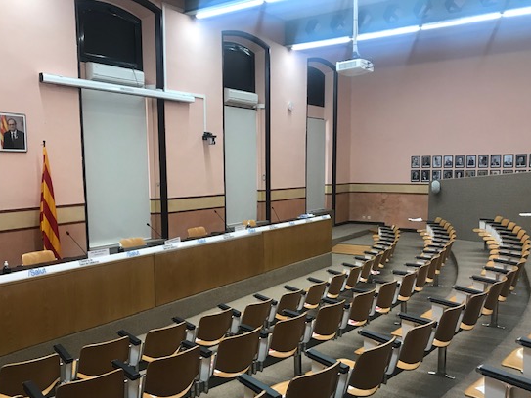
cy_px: 234
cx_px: 243
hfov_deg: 55.3
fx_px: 506
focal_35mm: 33
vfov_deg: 42.8
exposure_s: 1/25
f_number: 1.8
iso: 40
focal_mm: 3.99
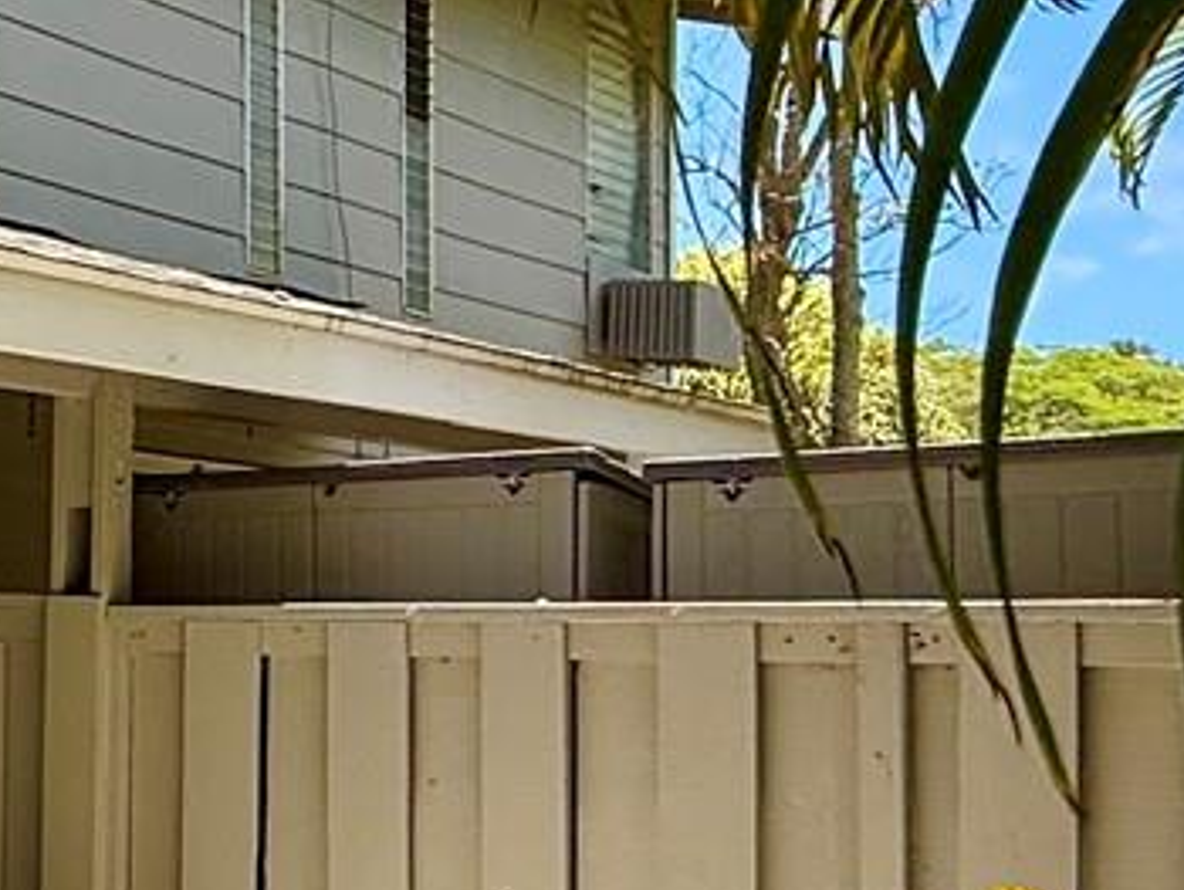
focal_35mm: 64
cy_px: 616
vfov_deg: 22.8
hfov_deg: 24.1
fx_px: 2191
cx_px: -568
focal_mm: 2.22
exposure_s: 1/679
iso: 64
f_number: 2.2
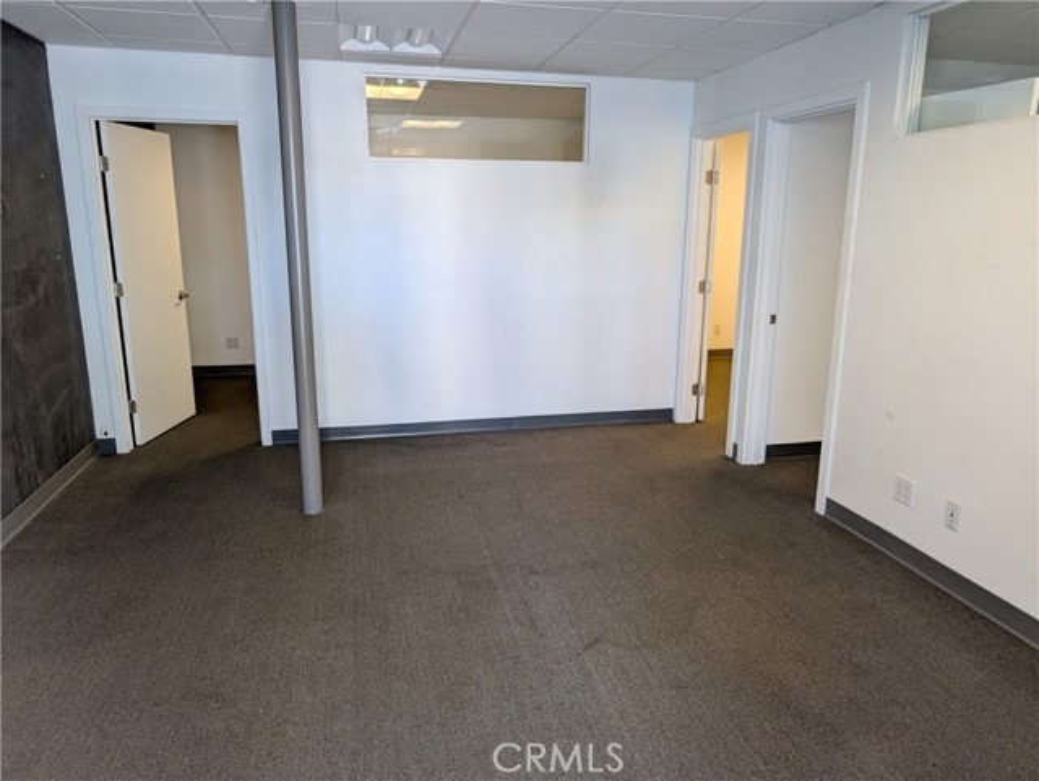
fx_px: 721
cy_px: 390
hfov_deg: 71.6
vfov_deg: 56.9
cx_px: 520
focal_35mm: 24
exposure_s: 1/77.2
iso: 22
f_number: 1.68
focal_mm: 6.9
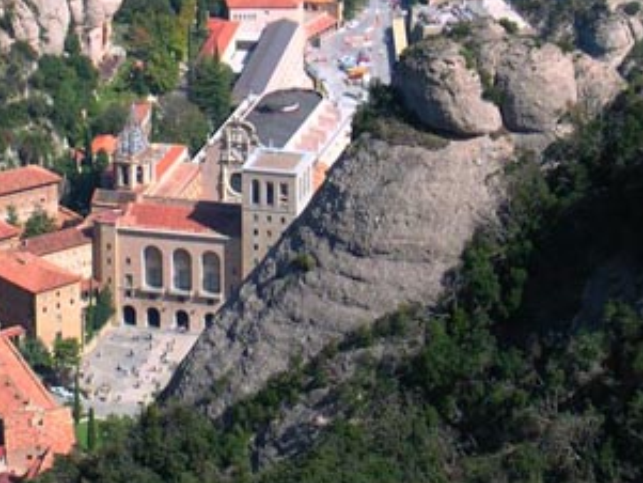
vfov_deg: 7.3
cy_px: 93
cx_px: 308
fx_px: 3772
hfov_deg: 9.7
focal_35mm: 203
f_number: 4.8
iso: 100
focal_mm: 16.8
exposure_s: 1/262
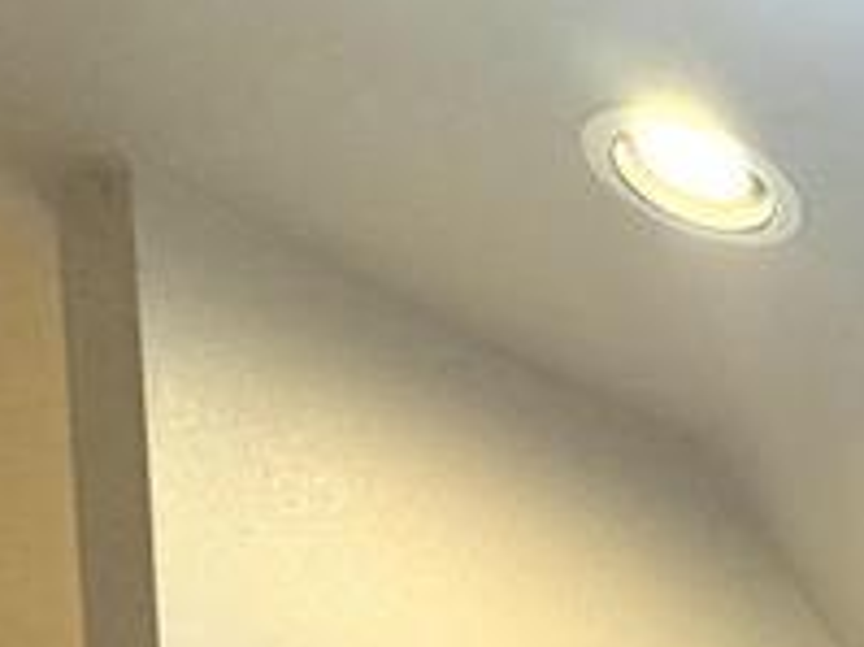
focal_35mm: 72
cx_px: 1871
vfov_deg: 13.8
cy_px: 1589
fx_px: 1796
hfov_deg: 16.9
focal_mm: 2.22
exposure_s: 1/120
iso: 200
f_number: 2.2
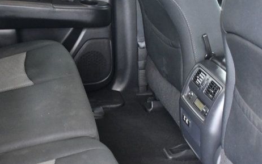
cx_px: 36
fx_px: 436
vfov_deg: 21.2
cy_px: 110
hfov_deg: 32.1
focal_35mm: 61
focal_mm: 18
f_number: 3.5
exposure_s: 1/30
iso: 2500
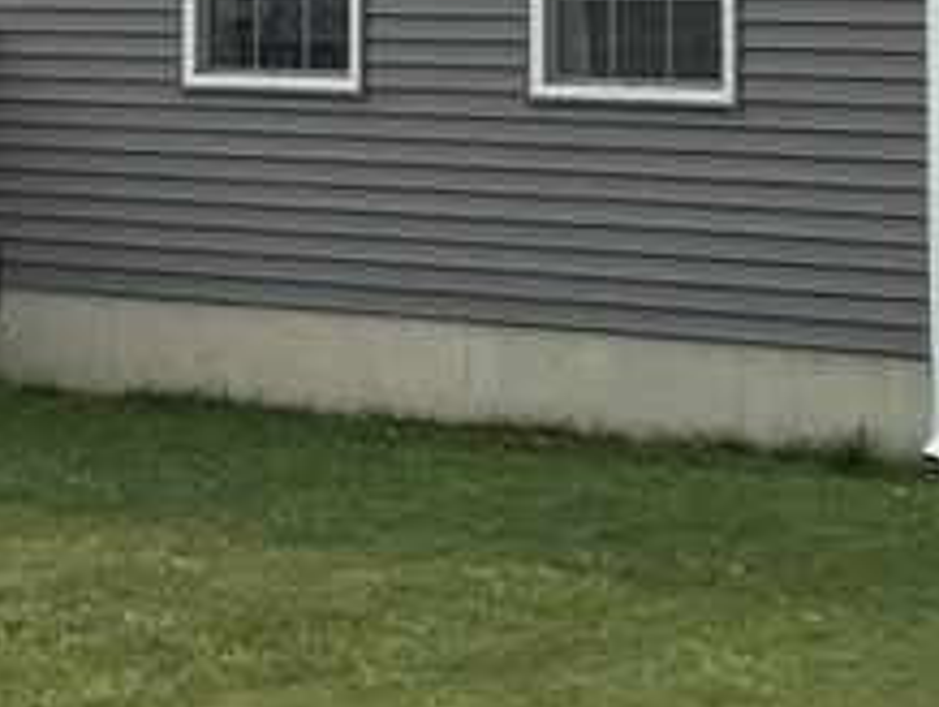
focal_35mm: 136
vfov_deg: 10.6
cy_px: -276
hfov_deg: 14.4
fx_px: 3693
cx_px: 125
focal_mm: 3
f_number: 1.8
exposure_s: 1/3125
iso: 20
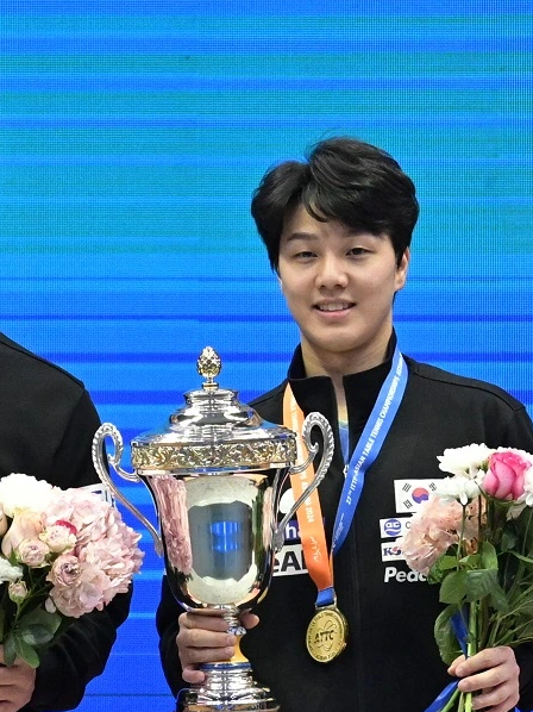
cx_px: 79
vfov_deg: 9.2
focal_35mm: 216
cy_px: 477
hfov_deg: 6.9
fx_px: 4438
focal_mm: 70
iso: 1250
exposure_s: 1/500
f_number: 2.8
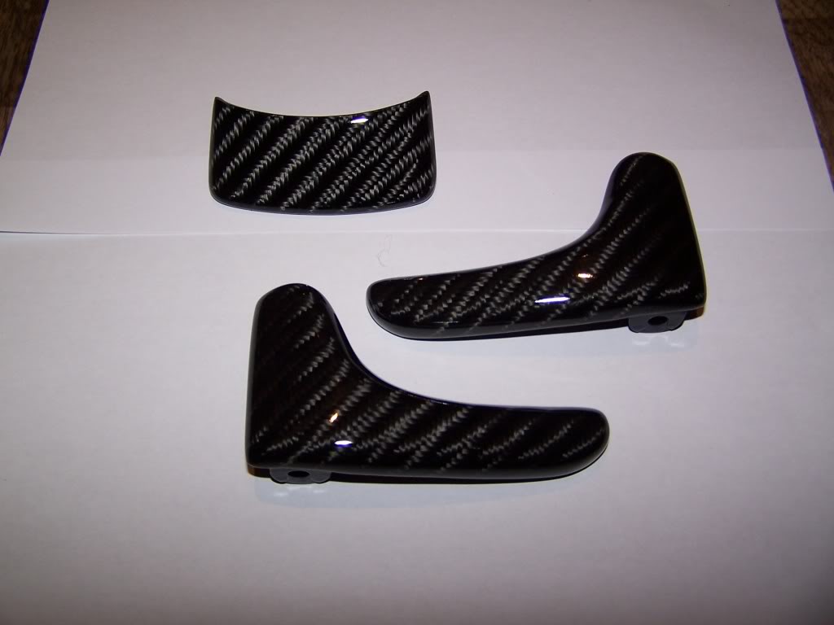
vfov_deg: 37.7
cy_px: 312
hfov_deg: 49.0
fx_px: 916
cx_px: 417
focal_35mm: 38
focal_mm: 6.3
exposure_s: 1/60
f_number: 2.8
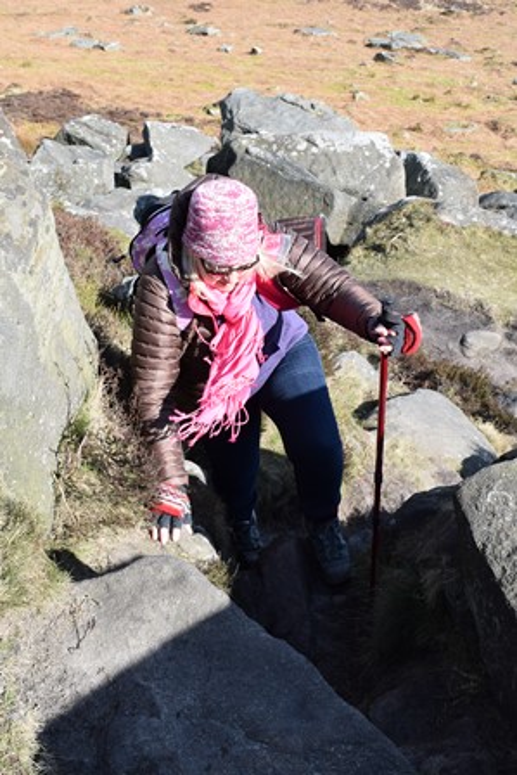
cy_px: 388
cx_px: 258
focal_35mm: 27
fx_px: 581
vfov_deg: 67.4
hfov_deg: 48.0
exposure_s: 1/250
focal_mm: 18
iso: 220
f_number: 8
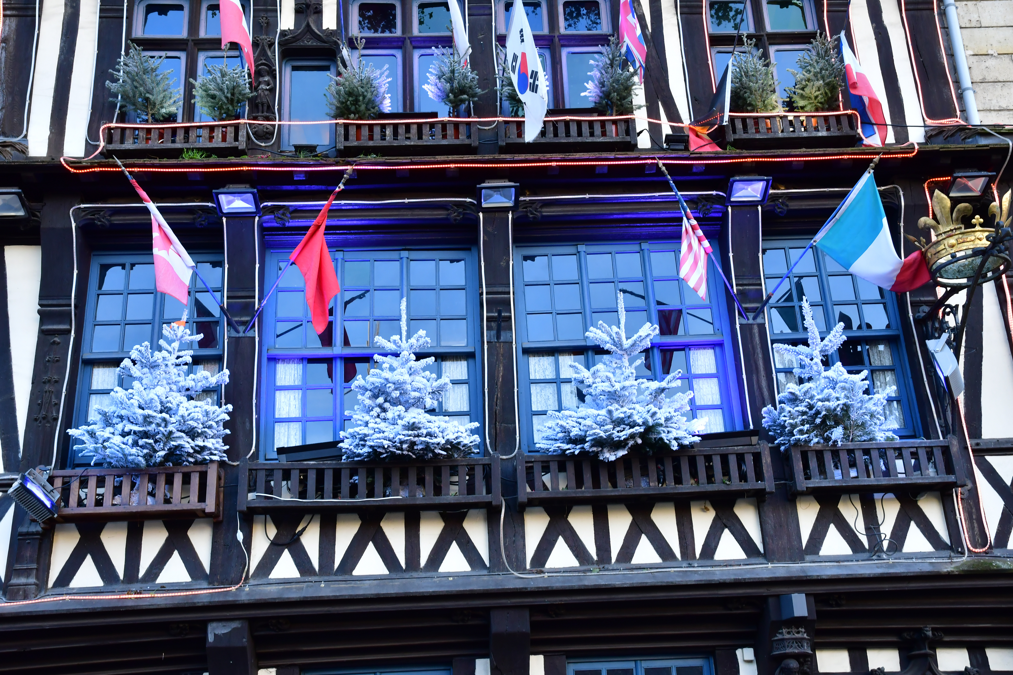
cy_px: 338
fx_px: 1097
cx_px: 506
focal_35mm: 39
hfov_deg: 49.6
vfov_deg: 34.2
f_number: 9
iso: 500
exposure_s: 1/125
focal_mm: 26
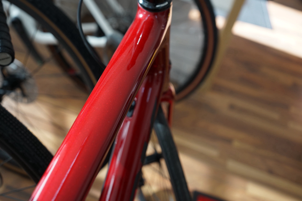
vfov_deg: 31.8
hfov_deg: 46.4
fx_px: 352
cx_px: 151
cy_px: 100
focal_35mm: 42
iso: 400
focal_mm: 42
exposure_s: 1/160
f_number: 4.5
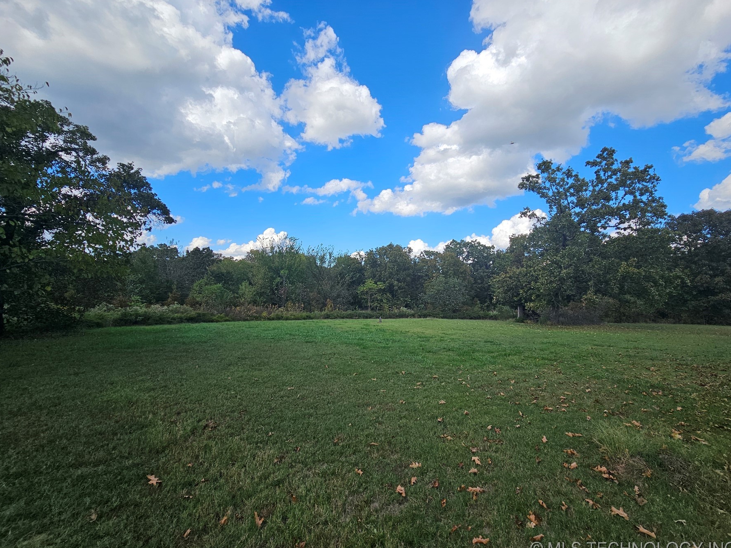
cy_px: 271
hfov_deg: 101.9
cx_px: 389
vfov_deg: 85.7
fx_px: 296
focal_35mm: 14
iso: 50
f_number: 2.2
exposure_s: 1/1814
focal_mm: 2.2
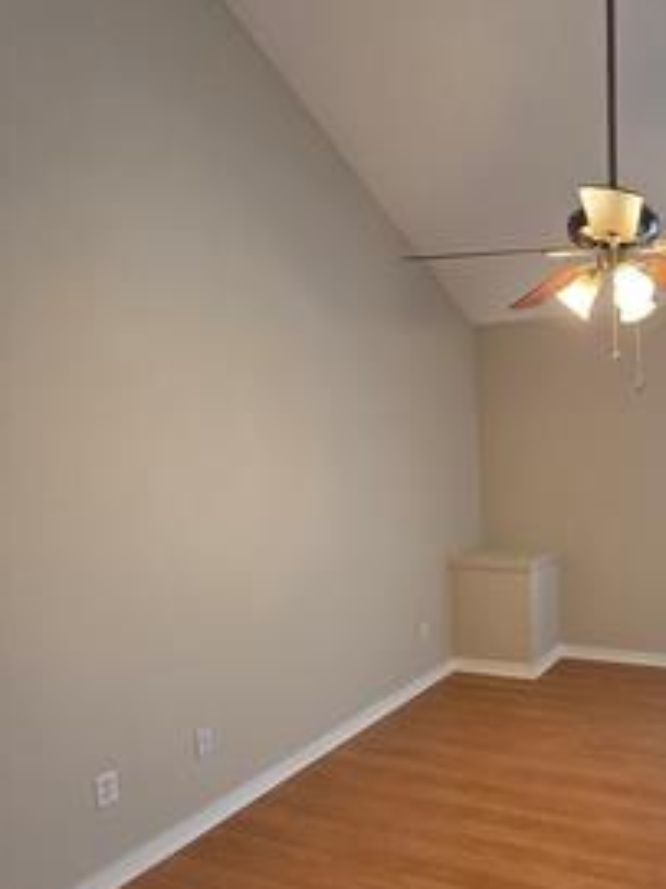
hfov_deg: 52.7
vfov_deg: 73.4
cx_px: 581
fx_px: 590
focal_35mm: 23
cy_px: 518
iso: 320
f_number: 2.2
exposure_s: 1/120
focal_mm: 2.2
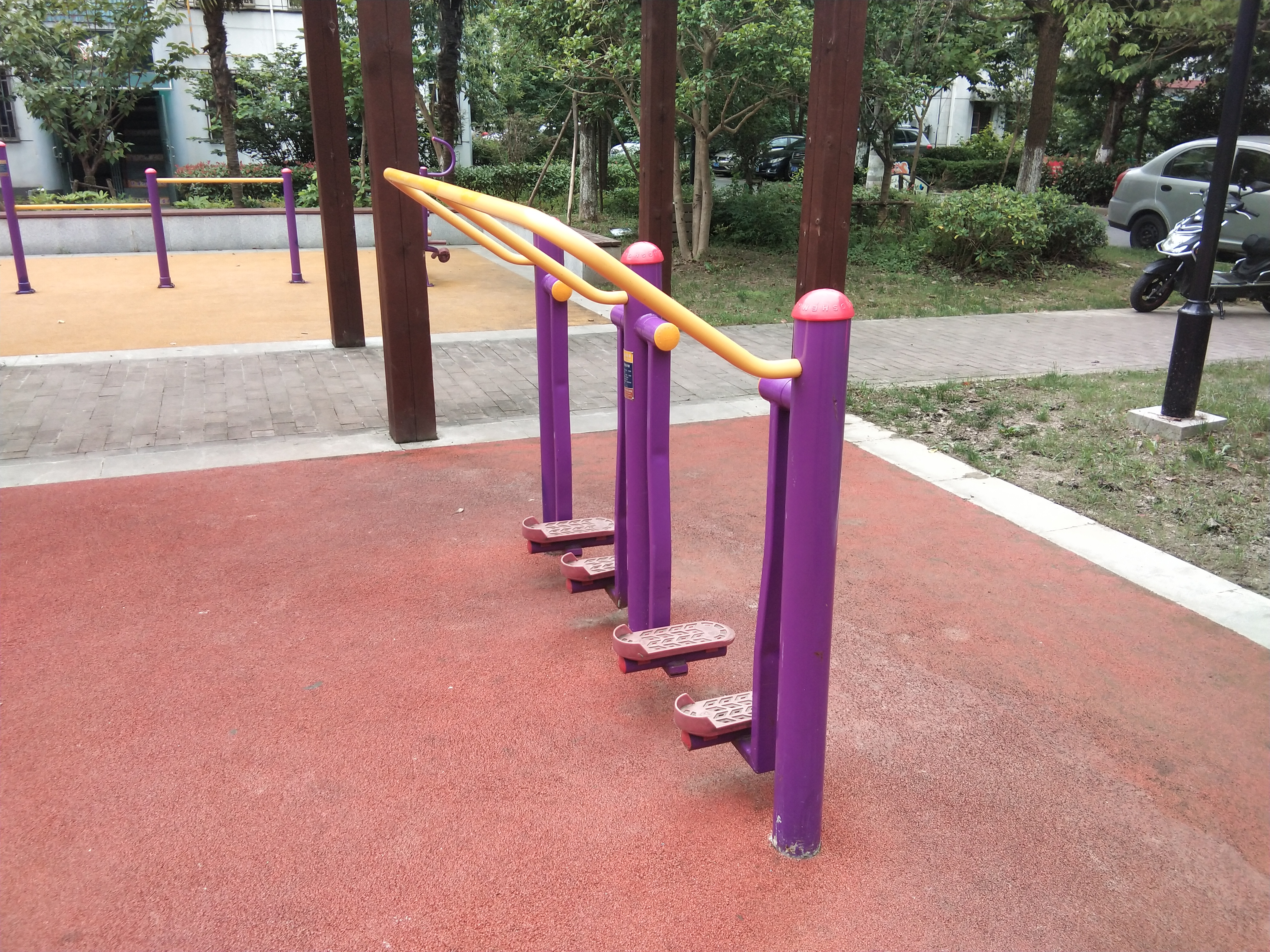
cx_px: 635
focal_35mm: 31
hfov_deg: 58.4
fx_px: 1137
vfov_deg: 45.4
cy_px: 476
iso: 50
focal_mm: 3.69
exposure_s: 1/186
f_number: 2.2
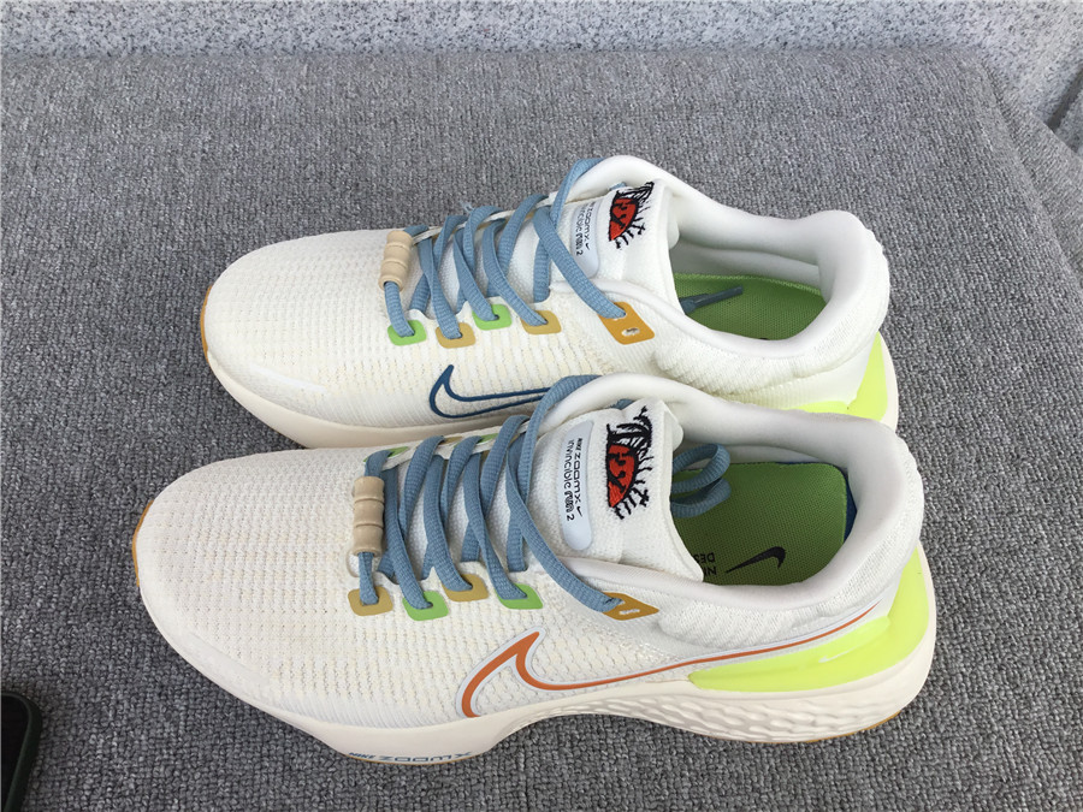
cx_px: 542
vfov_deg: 45.4
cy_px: 406
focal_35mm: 31
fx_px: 970
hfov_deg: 58.4
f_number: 2.4
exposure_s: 1/488
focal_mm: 3.3
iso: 25
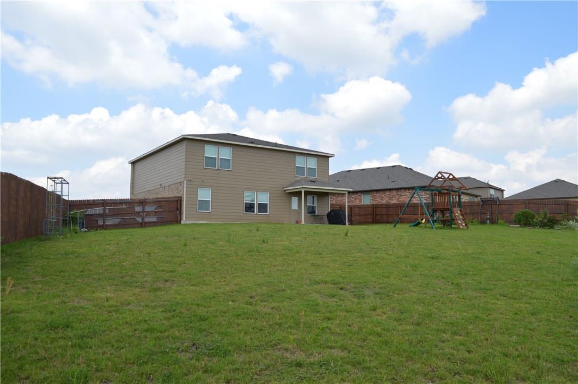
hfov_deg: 67.4
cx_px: 289
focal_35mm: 27
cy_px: 192
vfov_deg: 47.8
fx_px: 433
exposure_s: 1/200
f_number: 7.1
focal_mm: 18
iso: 100
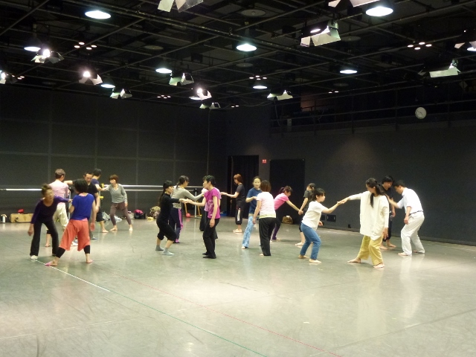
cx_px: 238
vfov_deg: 39.7
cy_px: 178
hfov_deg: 51.4
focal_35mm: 36
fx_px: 495
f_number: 3.7
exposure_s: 1/13
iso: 400
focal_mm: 6.4
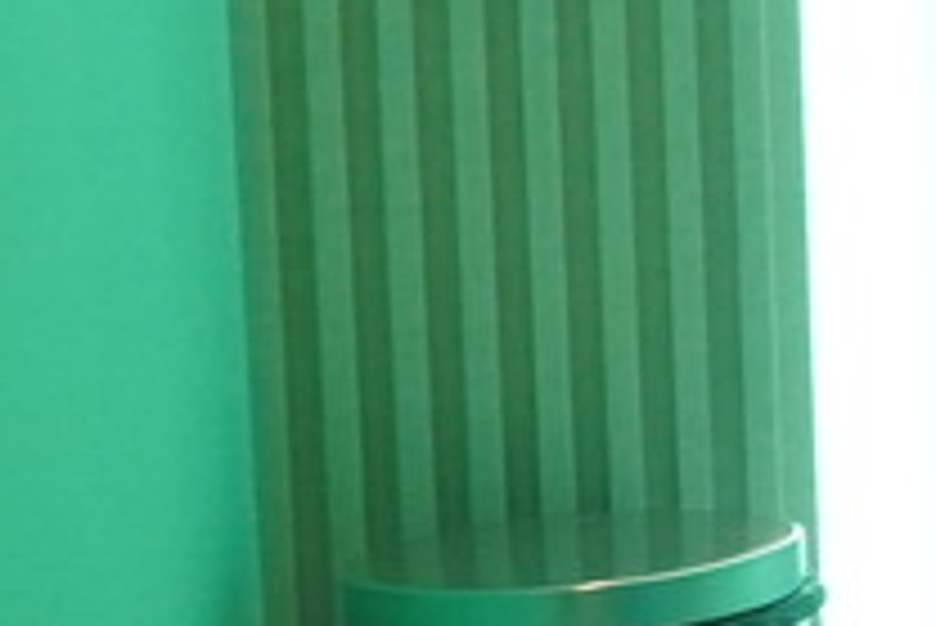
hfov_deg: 9.5
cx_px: 2722
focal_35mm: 173
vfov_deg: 7.9
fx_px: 4501
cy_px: -108
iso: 1000
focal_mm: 16
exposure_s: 1/45
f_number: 5.6
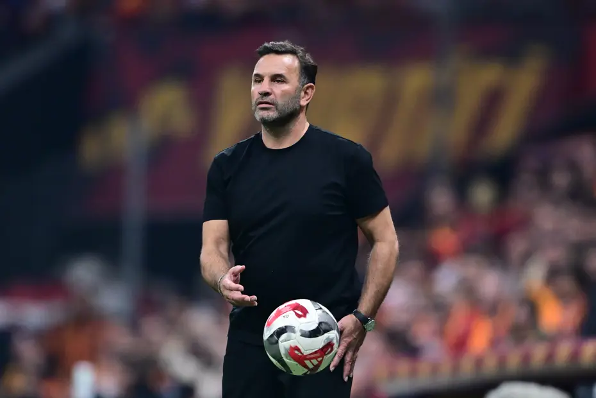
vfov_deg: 2.3
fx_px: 9933
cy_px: 199
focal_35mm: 600
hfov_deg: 3.4
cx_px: 298
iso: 2500
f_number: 2.8
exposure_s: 1/1600
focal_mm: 400
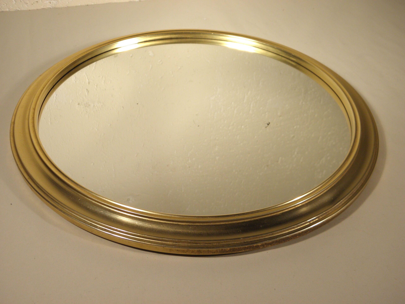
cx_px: 202
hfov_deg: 47.9
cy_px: 152
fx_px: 456
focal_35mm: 39
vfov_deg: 36.8
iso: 100
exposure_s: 1/80
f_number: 3.8
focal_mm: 7.1
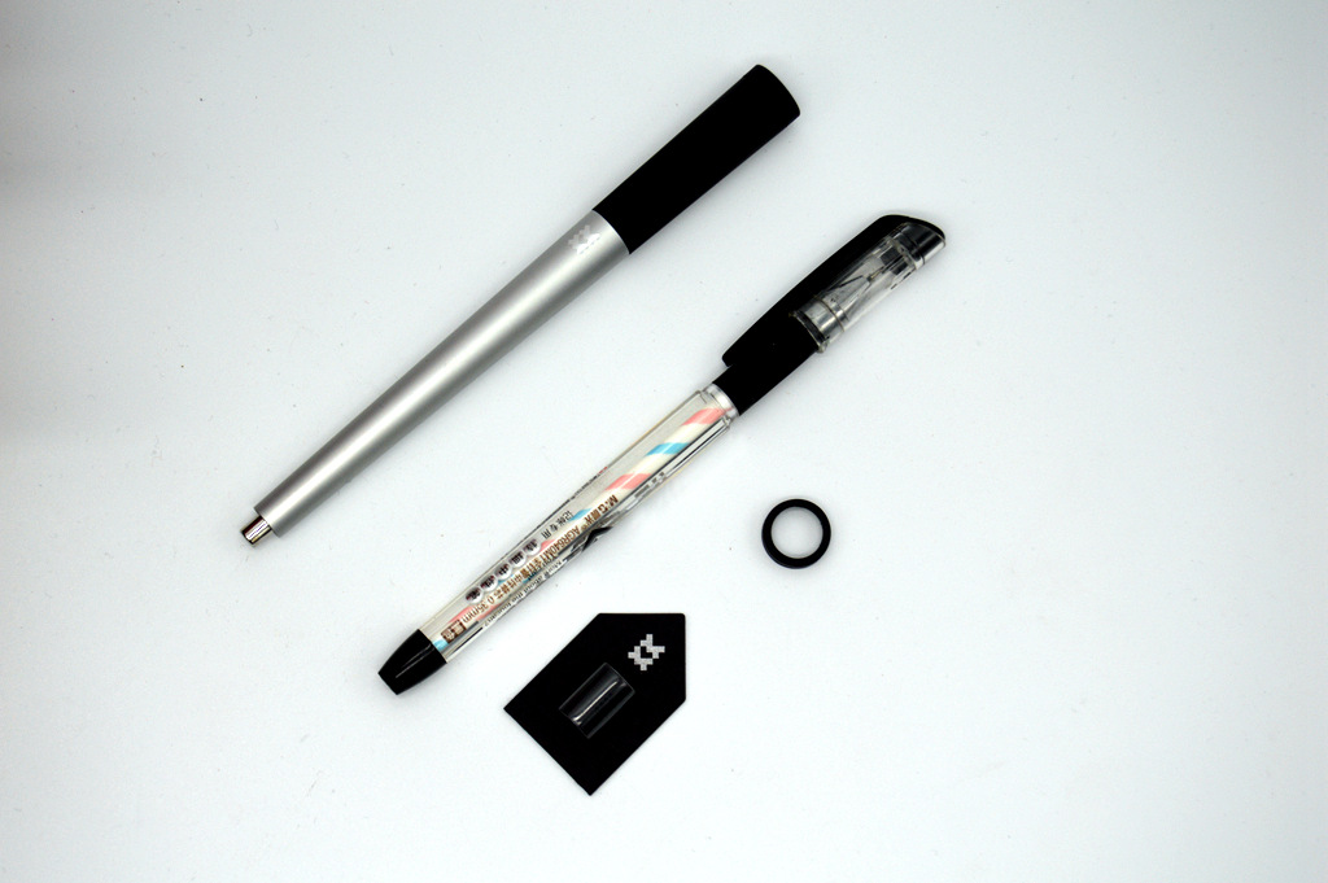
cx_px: 664
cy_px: 442
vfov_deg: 16.5
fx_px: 3041
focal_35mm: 82
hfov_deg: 24.6
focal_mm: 55
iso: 100
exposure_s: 1/160
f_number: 6.3
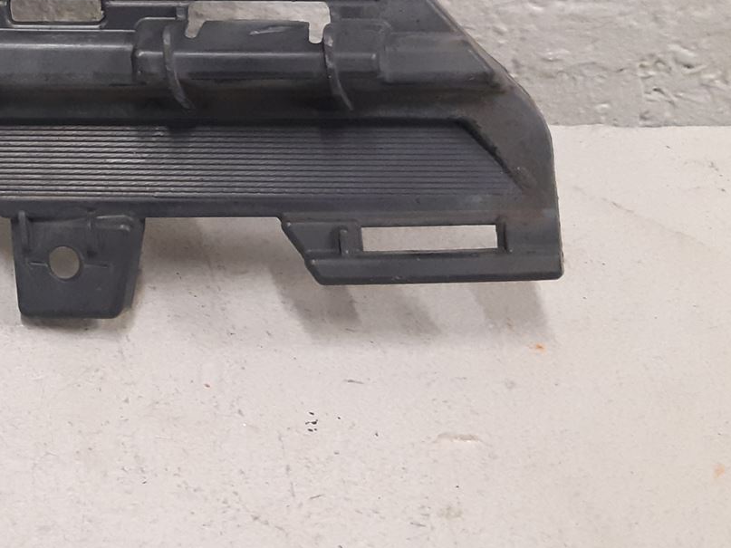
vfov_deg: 21.5
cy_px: 0
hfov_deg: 27.0
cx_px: -72
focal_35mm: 66
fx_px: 1394
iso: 250
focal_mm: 3.93
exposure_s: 1/50
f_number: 1.7
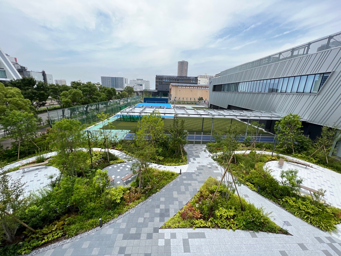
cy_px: 128
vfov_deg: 89.9
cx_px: 170
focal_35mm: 13
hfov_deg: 106.2
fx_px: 128
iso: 32
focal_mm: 1.57
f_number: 1.8
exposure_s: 1/1107
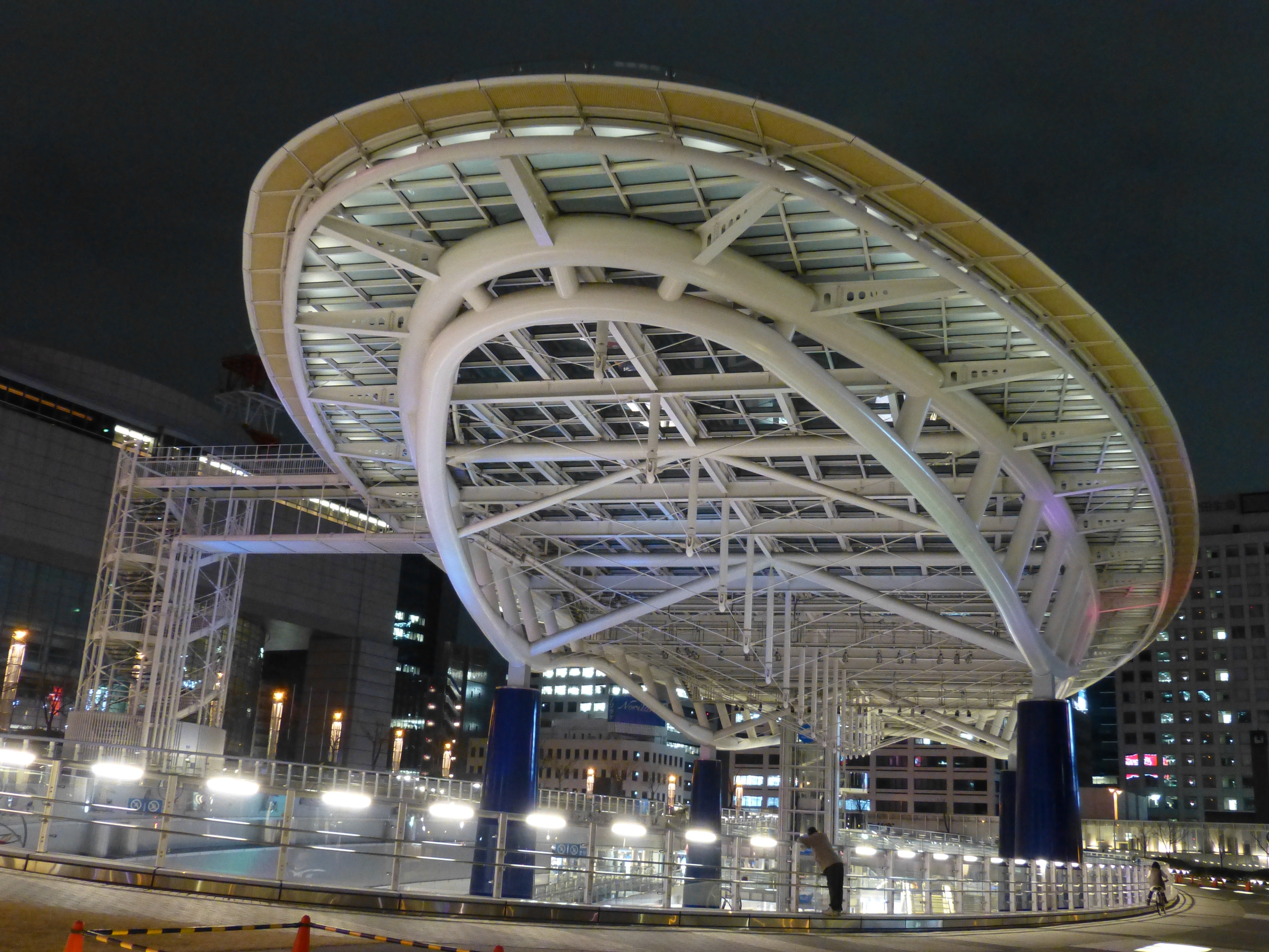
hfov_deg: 54.0
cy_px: 476
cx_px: 634
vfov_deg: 41.8
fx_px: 1246
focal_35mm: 34
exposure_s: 1/5
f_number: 3.7
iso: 800
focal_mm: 6.1
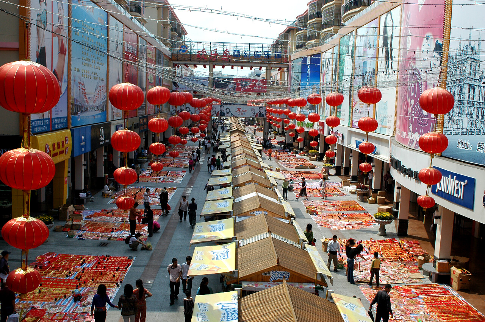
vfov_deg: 36.8
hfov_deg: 53.2
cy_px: 161
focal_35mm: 36
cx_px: 242
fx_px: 485
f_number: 10
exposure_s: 1/200
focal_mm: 24
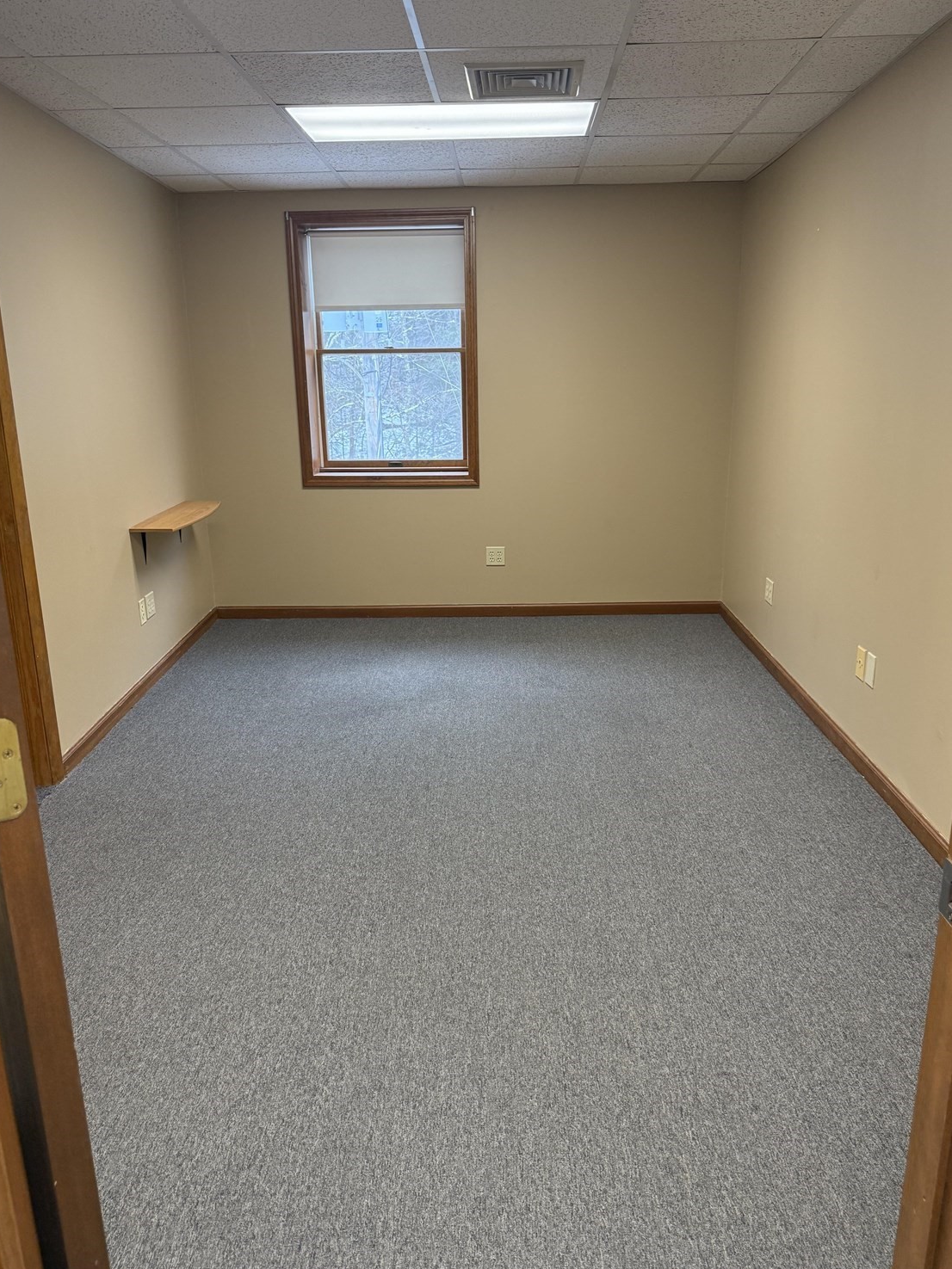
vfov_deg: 69.4
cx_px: 484
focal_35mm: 25
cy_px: 633
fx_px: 917
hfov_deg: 54.9
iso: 200
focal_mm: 6.76
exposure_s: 1/80
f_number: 1.78
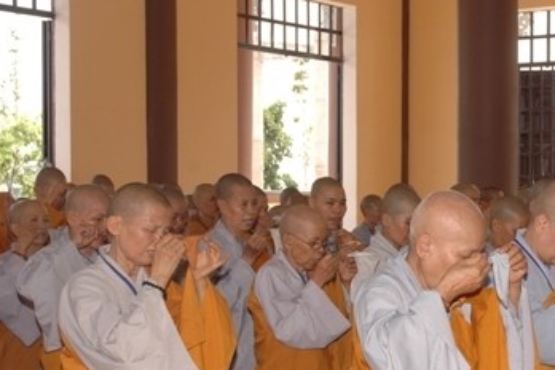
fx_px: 1232
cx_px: 478
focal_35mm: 80
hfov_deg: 24.8
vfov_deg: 17.0
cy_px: 239
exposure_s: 1/125
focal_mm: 29
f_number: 6.3
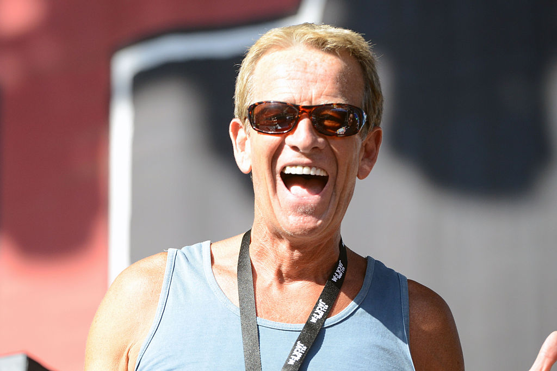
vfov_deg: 6.9
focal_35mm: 200
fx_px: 3093
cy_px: 186
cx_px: 278
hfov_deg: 10.3
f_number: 6.3
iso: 800
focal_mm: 200
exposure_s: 1/1600
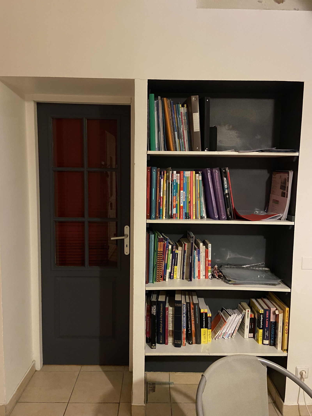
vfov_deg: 67.3
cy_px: 208
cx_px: 156
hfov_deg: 53.1
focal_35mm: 26
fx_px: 312
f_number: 1.8
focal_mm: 4.25
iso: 800
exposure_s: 1/25
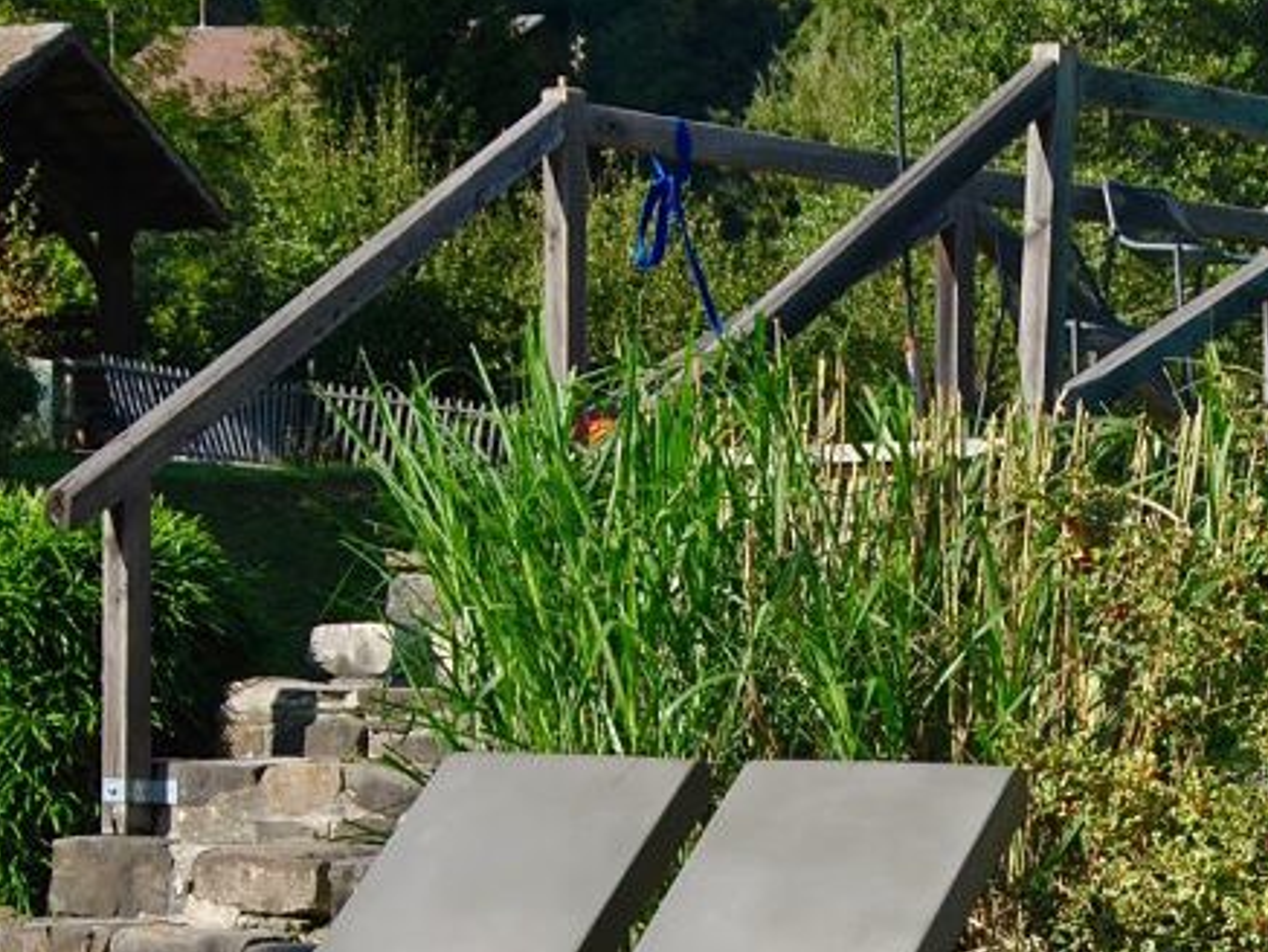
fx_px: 5056
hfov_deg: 14.2
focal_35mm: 138
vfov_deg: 10.7
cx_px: 958
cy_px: 951
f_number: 7.1
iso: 100
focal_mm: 38
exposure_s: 1/200
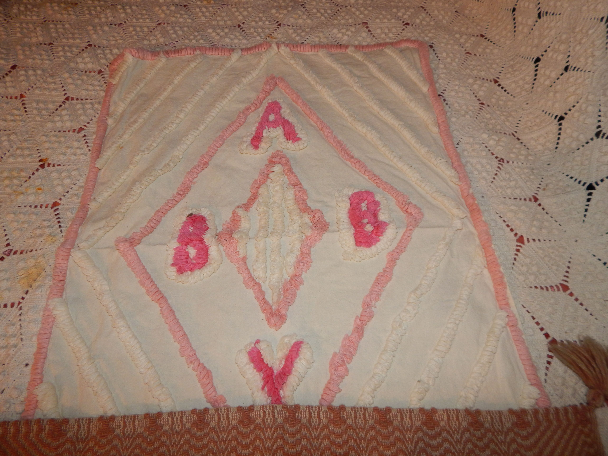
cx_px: 304
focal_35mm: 23
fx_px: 404
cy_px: 228
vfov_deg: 58.9
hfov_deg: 73.9
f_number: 3
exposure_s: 1/30
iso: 200
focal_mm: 4
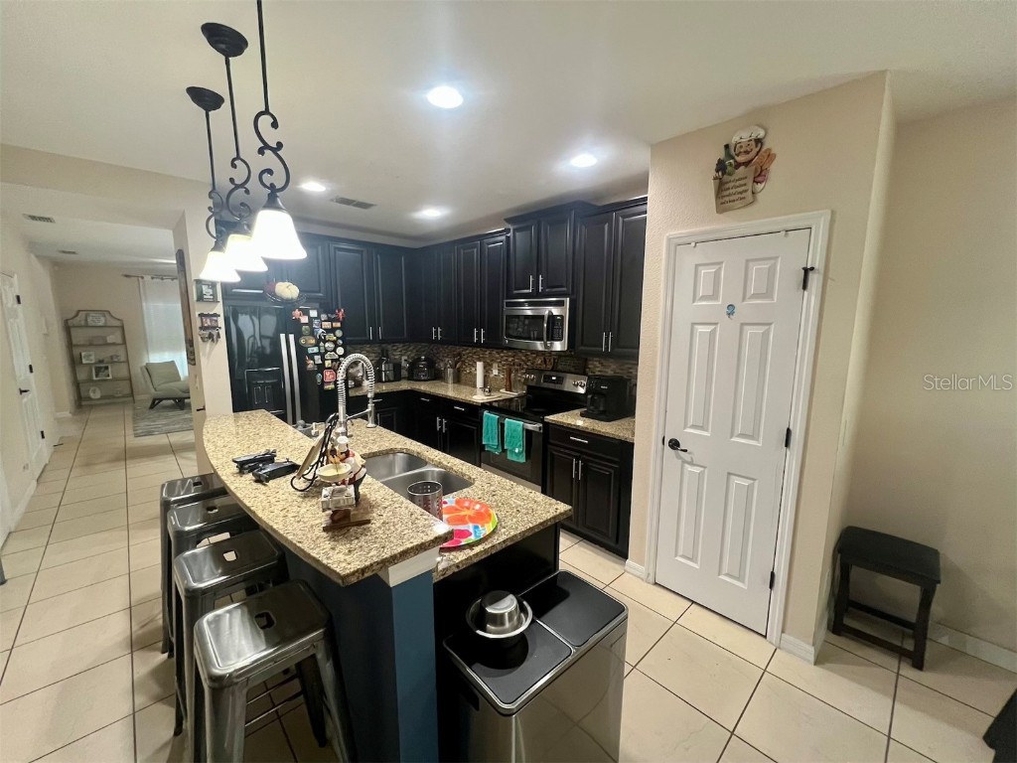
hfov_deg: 106.2
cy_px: 382
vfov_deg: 89.9
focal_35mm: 13
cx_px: 508
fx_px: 382
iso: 400
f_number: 1.8
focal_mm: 1.57
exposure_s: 1/60
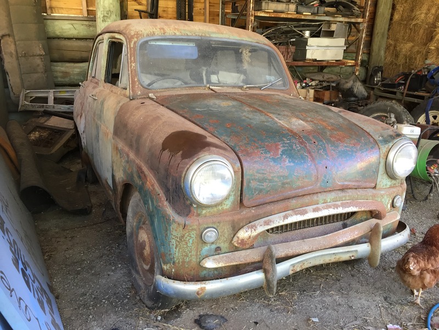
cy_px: 165
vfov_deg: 48.2
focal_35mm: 29
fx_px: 368
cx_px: 220
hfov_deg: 61.7
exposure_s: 1/33
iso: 40
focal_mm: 4.15
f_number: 2.2
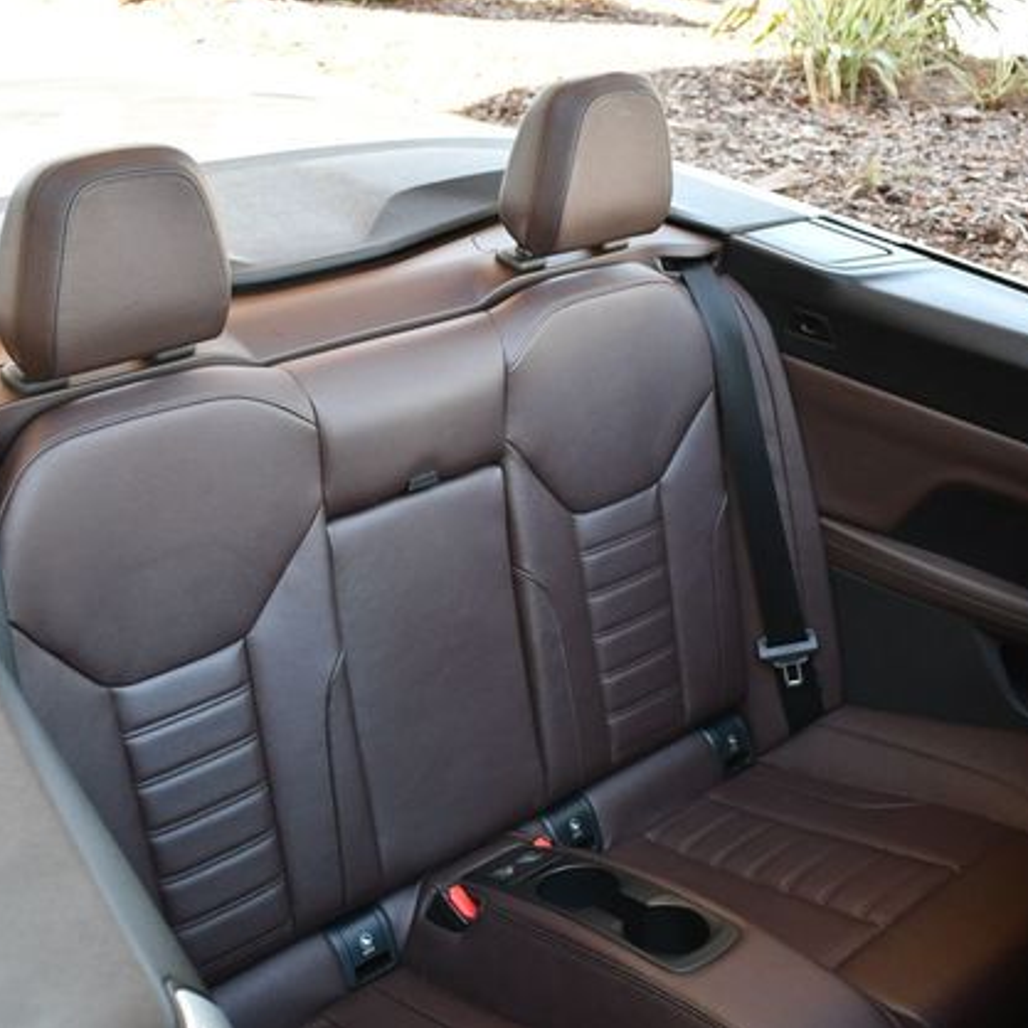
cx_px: 434
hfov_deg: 36.0
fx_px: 1579
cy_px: 505
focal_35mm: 47
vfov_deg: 36.1
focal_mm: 18
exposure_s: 1/250
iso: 560
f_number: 3.5
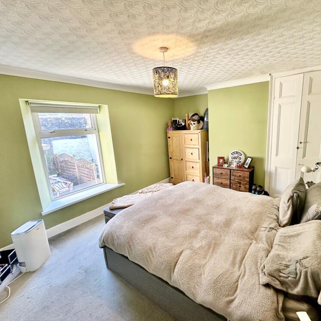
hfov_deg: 82.7
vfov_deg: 84.0
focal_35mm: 17
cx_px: 196
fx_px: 178
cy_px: 159
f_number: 2.2
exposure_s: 1/99
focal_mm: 2.22
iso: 200
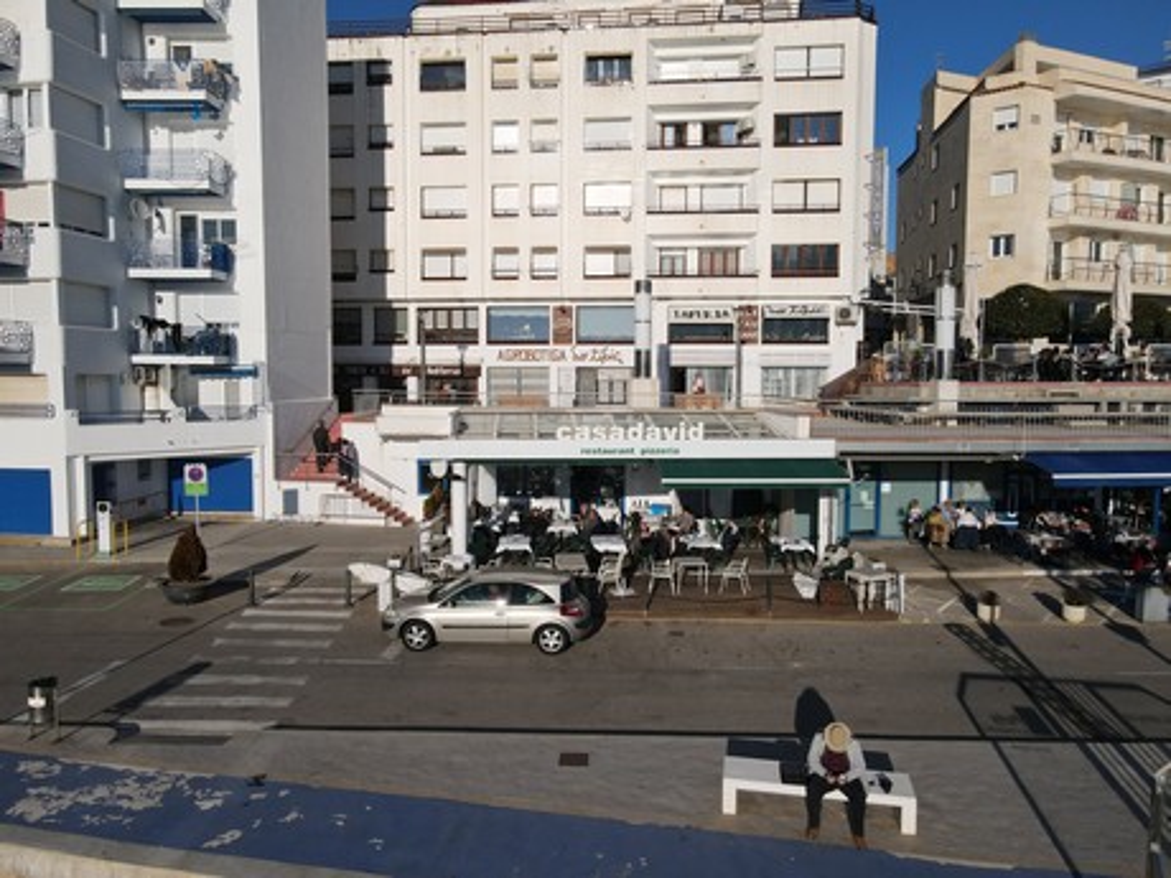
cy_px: 439
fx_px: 812
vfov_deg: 56.8
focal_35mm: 24
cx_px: 586
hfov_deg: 71.6
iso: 100
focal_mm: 4.5
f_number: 2.8
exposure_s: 1/1500
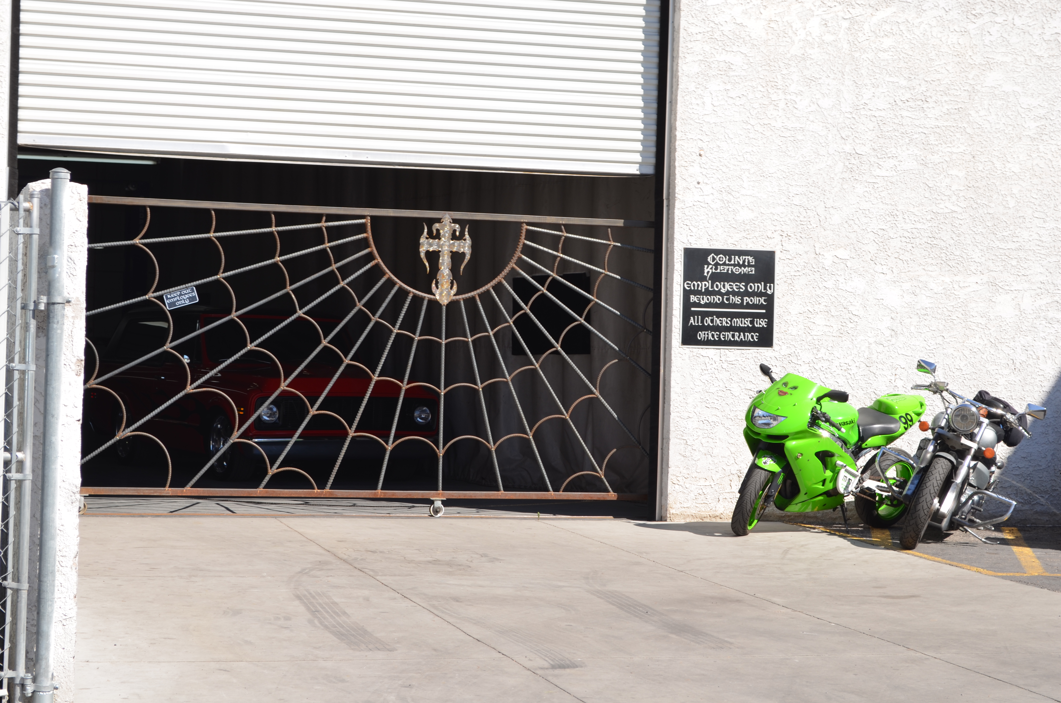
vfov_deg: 18.1
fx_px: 2206
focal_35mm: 75
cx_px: 530
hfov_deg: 27.0
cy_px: 352
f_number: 9
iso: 100
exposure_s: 1/200
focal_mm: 50
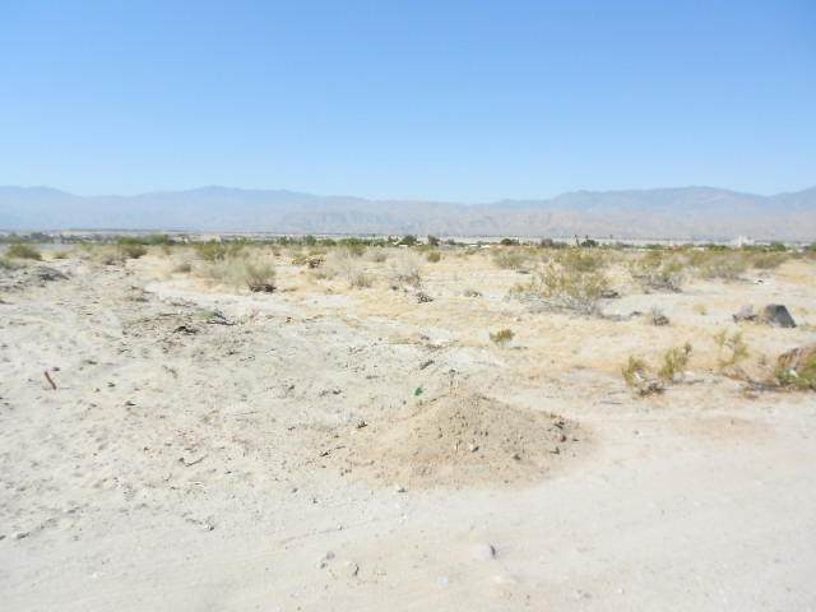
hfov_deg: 67.3
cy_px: 306
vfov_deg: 53.1
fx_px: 613
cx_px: 408
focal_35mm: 26
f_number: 3.2
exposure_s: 1/1000
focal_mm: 4.6
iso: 80
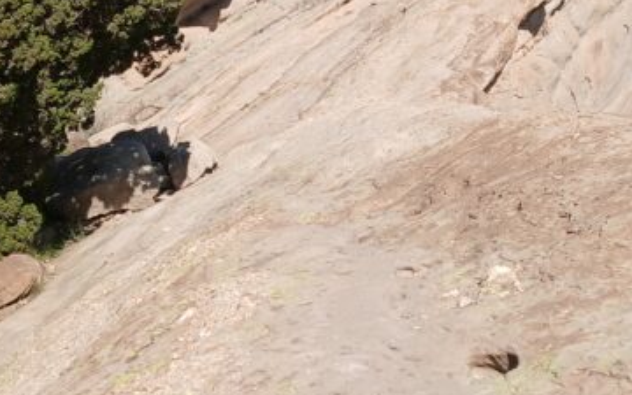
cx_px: 281
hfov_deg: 28.6
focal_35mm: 72
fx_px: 1240
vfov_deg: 17.9
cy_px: 71
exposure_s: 1/550
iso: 20
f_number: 1.8
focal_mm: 3.98
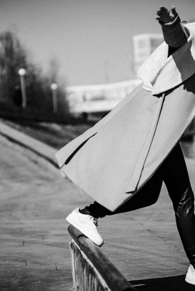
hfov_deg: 10.2
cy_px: 146
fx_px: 1094
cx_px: 98
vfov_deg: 15.2
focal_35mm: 135
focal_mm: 90
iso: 100
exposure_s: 1/4000
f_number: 2.8
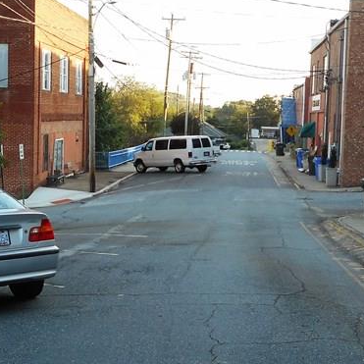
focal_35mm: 61
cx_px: 242
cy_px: 191
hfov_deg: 28.0
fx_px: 726
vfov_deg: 28.2
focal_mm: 4.5
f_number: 3.7
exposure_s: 1/100
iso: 80
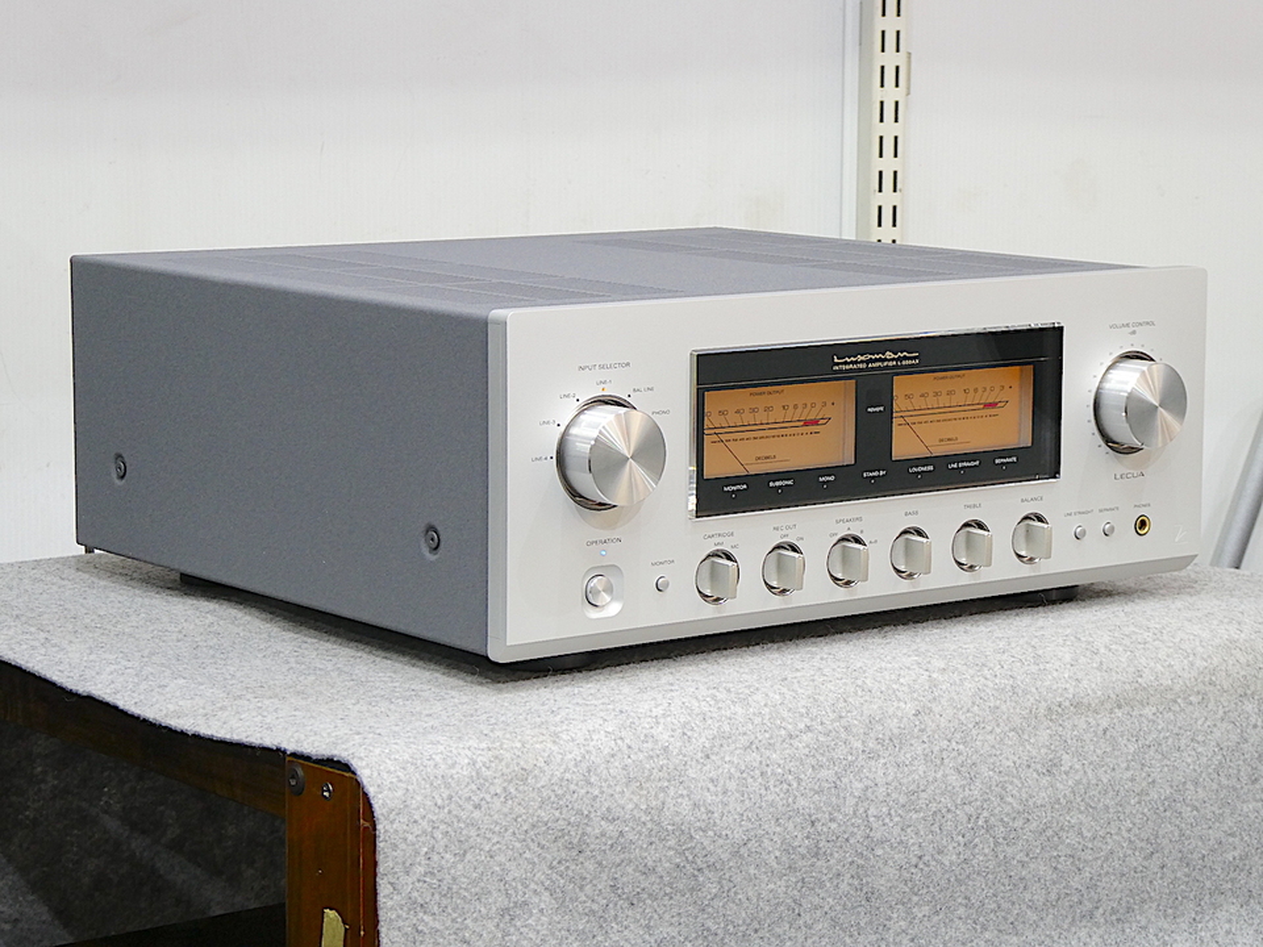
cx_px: 632
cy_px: 474
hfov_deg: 21.8
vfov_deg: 16.4
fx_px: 3284
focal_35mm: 90
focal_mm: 16.1
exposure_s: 1/10
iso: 200
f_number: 4.9
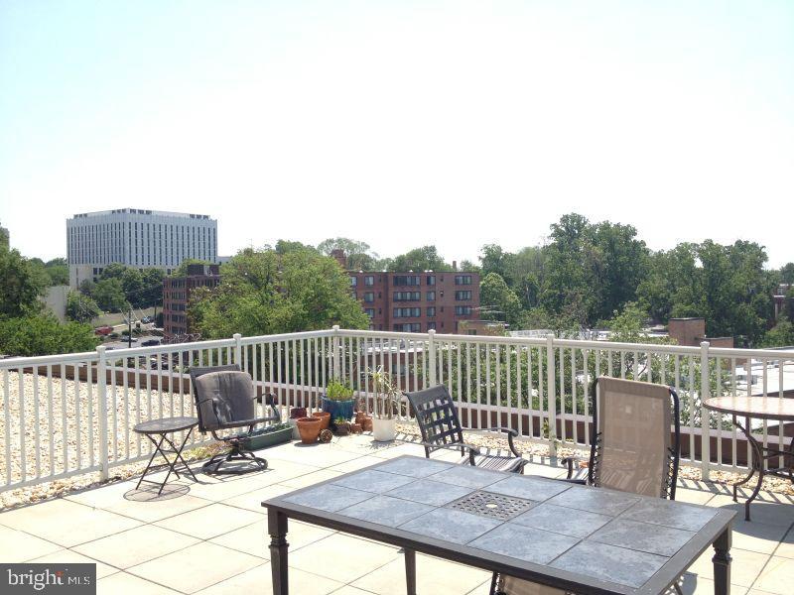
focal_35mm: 35
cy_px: 298
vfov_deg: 40.7
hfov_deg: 52.6
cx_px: 397
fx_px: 803
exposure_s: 1/1042
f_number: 2.4
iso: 50
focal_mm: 4.28
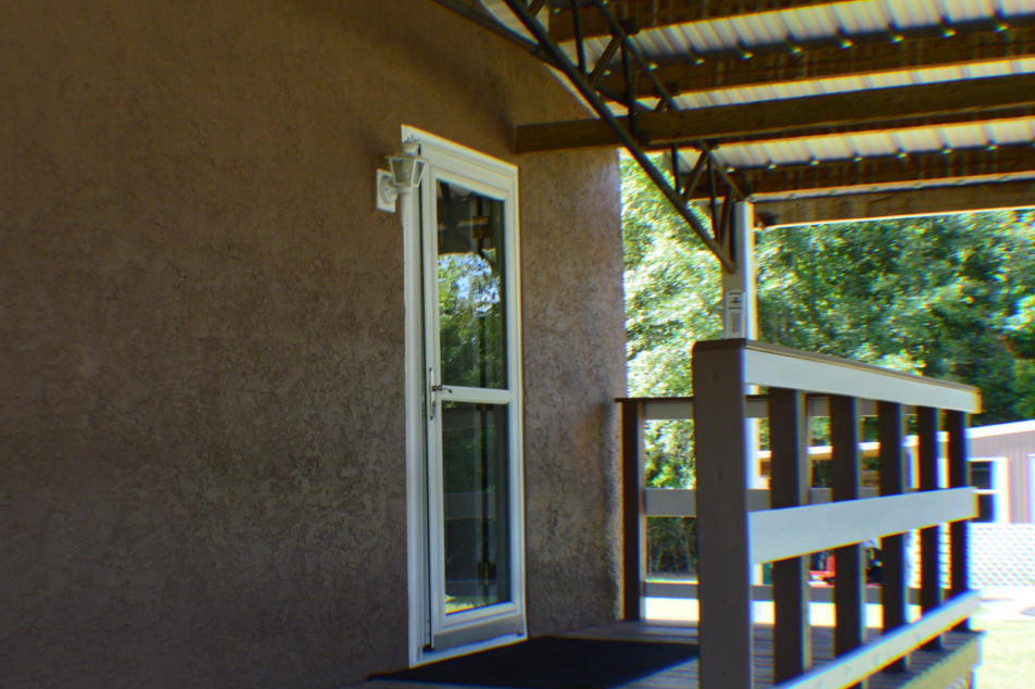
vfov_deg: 21.5
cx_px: 412
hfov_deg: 31.8
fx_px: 1810
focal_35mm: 63
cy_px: 346
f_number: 8
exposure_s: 1/80
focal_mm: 26
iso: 400
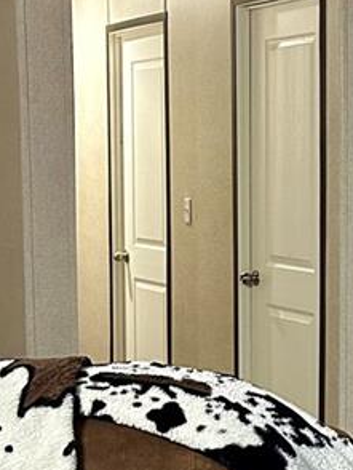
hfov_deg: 13.4
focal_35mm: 106
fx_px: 1439
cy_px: 328
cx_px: 486
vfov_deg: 18.5
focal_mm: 5.7
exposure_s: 1/60
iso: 500
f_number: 1.5
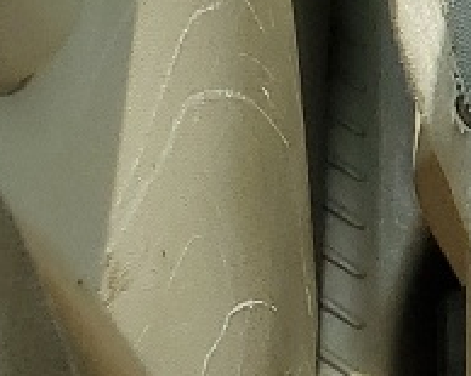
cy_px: -711
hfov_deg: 7.7
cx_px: 1566
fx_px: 2912
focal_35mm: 209
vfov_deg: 6.8
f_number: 1.5
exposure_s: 1/1000
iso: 50
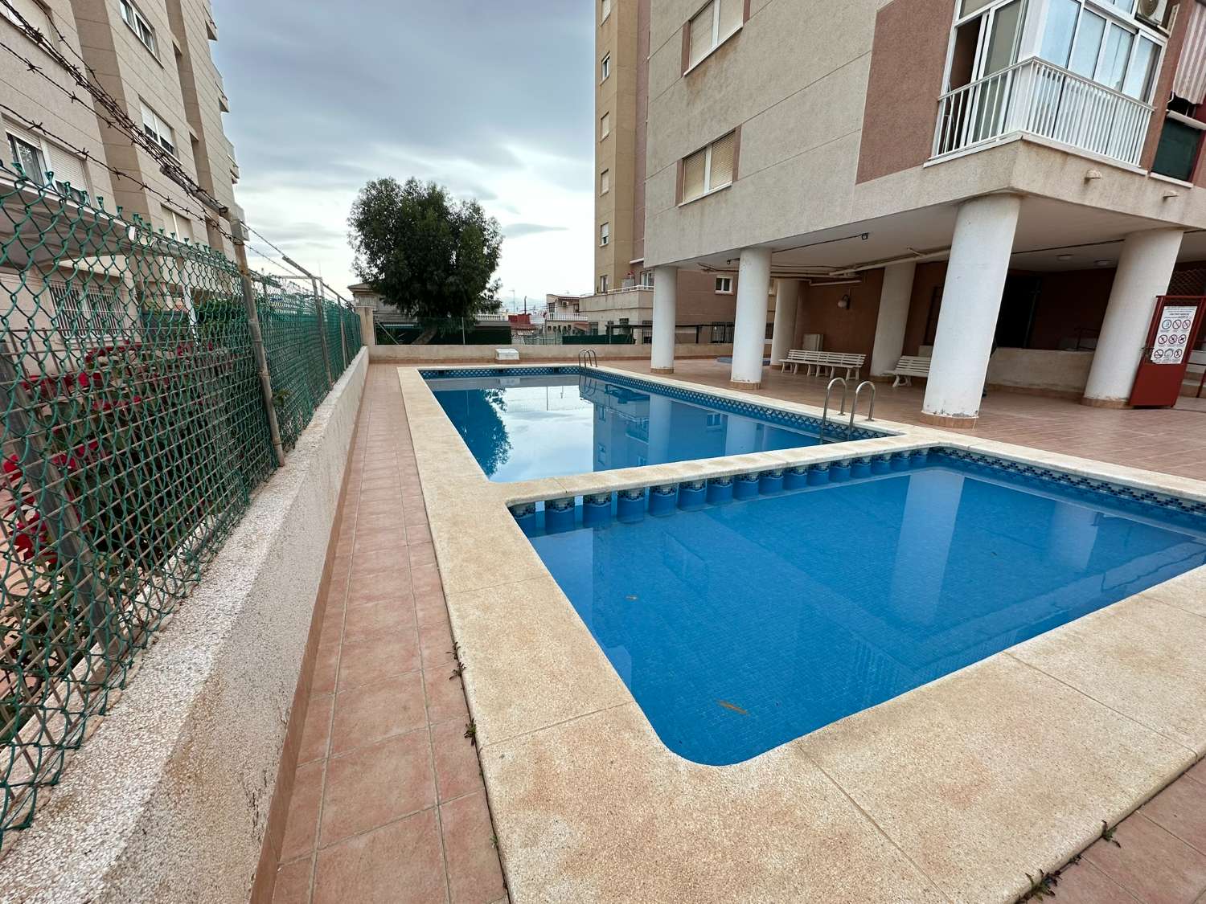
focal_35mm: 14
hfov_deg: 102.1
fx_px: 488
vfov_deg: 85.7
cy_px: 452
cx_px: 603
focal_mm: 2.22
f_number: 2.2
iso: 40
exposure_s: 1/177
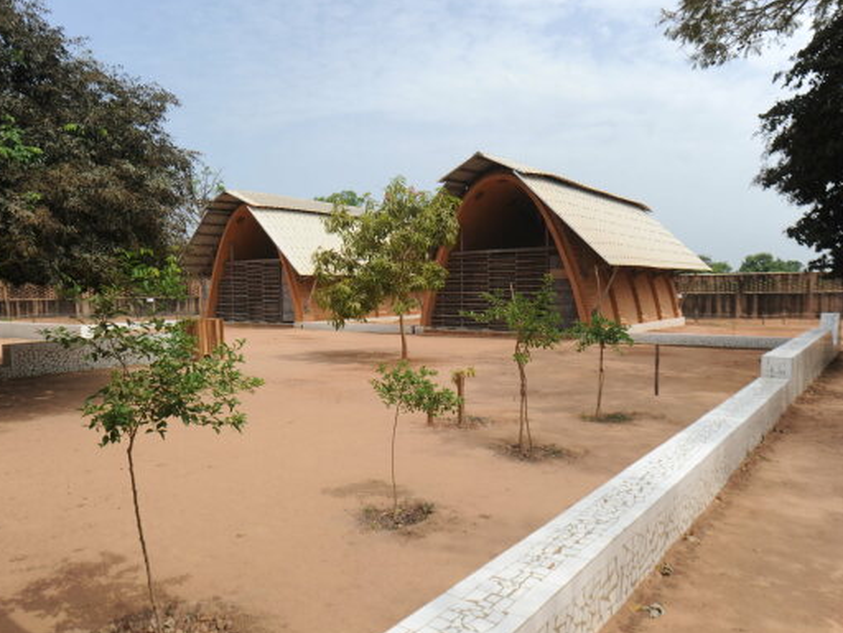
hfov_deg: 65.2
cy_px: 311
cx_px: 390
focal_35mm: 27
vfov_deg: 51.4
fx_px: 658
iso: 200
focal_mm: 24
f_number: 6.3
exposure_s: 1/640
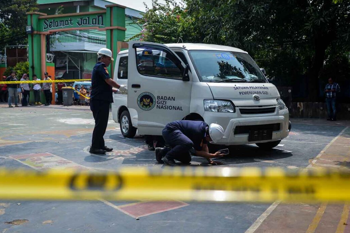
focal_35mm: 33
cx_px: 177
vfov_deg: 39.9
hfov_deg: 57.3
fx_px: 321
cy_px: 116
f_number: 3.5
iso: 200
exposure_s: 1/3200
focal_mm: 32
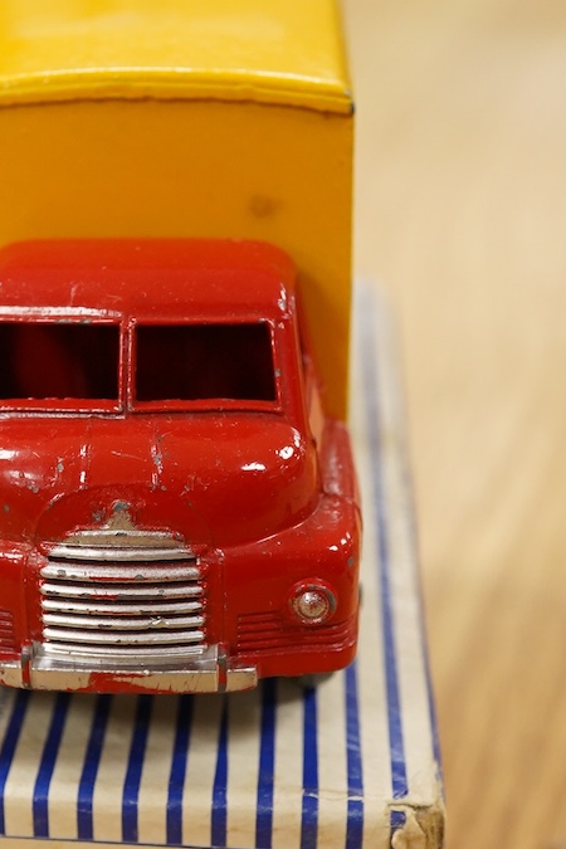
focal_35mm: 75
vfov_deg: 26.9
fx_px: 1769
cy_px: 513
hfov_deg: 18.1
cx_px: 140
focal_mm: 30
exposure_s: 1/160
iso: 2500
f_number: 8
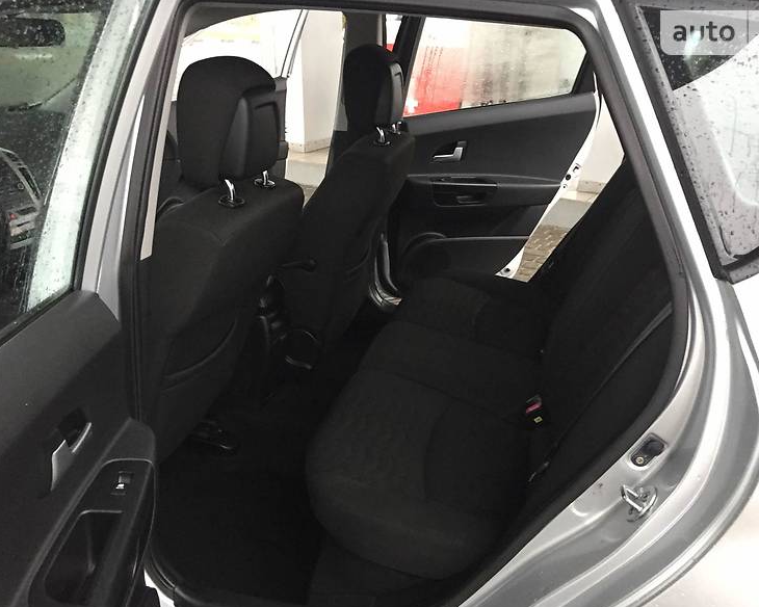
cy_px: 310
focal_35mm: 31
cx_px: 410
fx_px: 696
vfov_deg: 47.1
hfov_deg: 57.1
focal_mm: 4.2
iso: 200
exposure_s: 1/33
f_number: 2.2
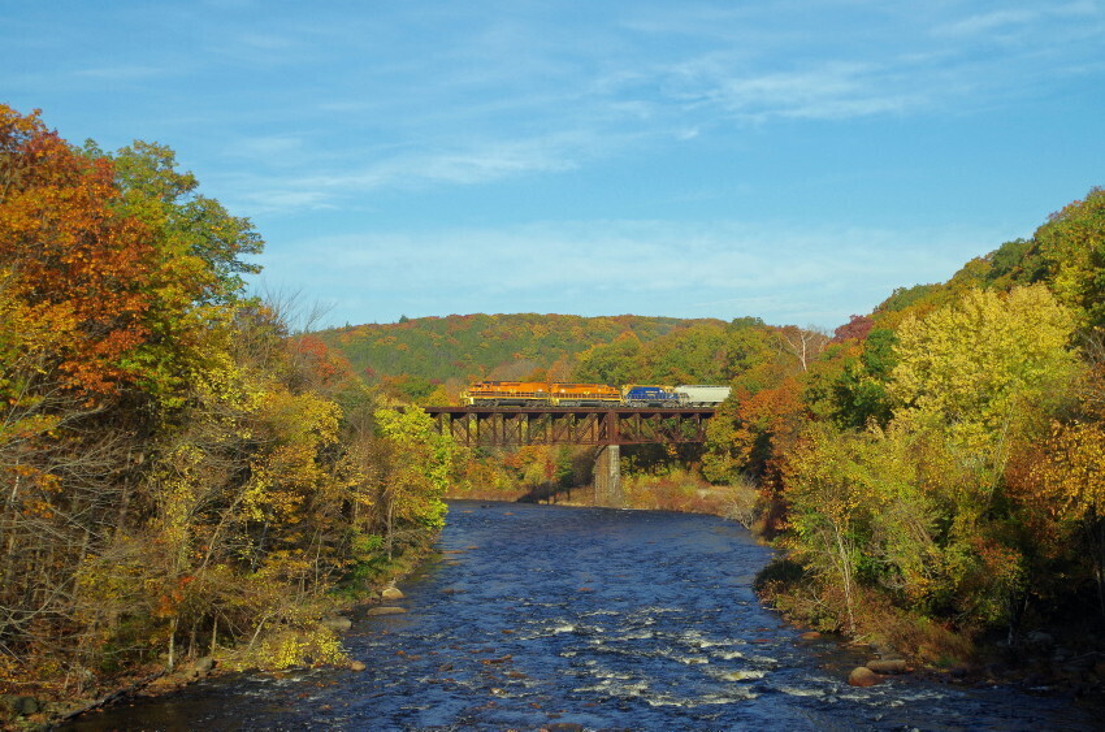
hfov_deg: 40.4
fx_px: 1501
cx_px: 552
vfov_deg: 27.4
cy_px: 366
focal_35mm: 49
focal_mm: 32.5
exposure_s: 1/1000
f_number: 5.6
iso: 200
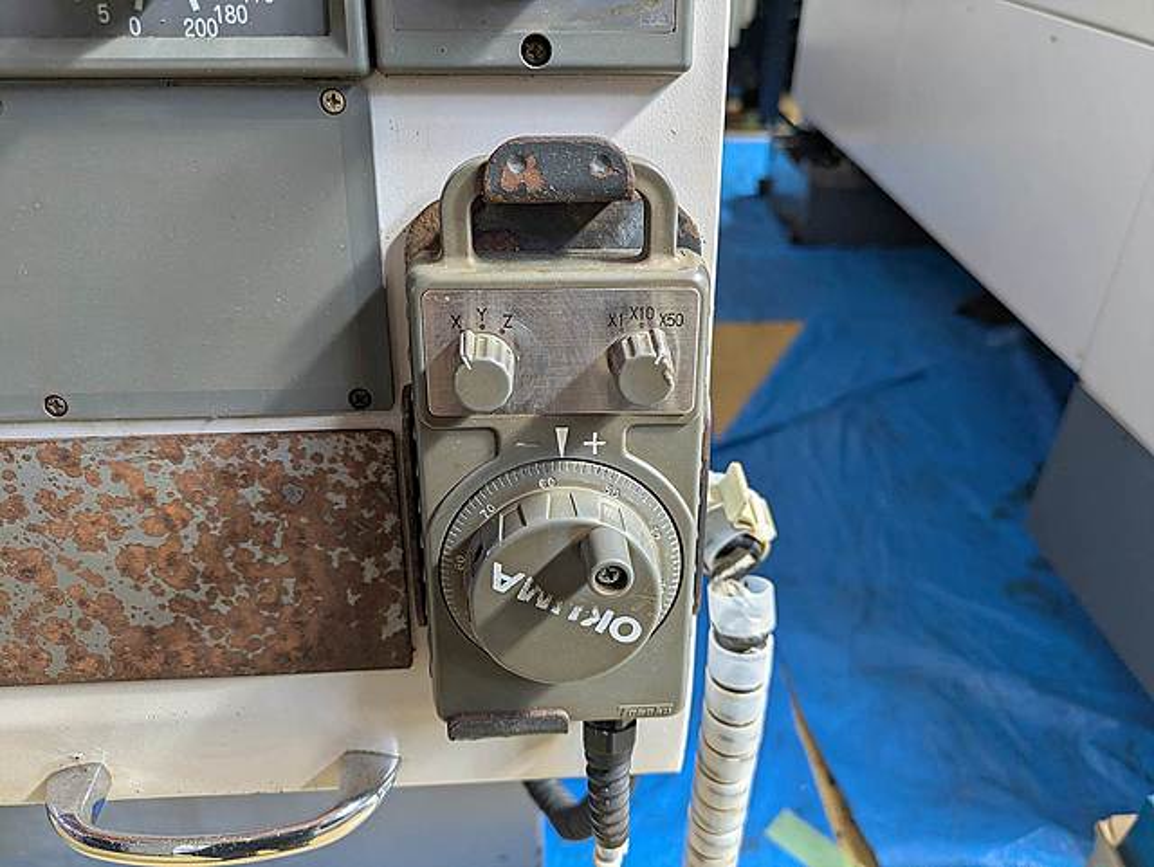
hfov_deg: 69.4
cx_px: 577
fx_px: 834
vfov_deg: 54.9
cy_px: 434
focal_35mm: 25
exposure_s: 1/60
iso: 223
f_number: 1.89
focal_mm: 5.43
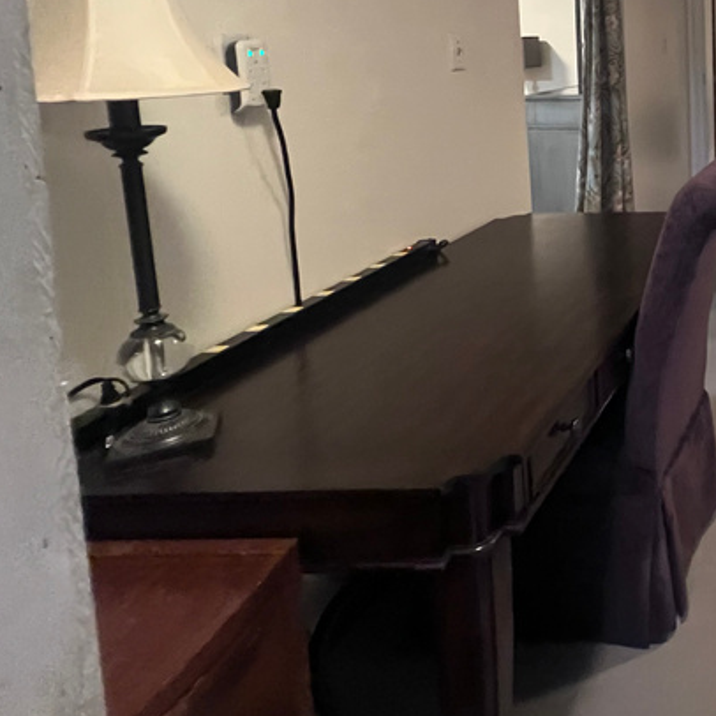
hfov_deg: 38.9
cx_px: 878
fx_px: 679
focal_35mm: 29
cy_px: 104
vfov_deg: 50.8
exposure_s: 1/60
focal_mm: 1.57
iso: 800
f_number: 1.8
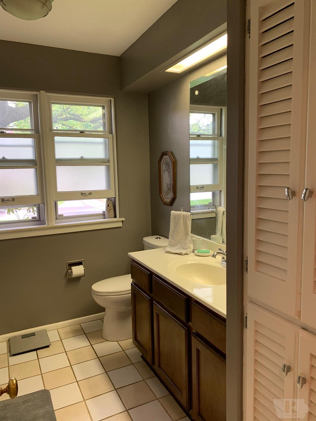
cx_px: 158
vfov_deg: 67.3
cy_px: 210
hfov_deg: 53.1
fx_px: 316
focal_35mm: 26
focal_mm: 4.25
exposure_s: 1/60
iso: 100
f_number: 1.8
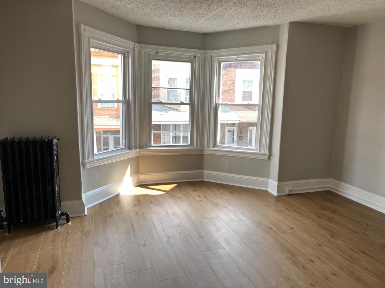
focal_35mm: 26
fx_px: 289
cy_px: 144
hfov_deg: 67.3
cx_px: 192
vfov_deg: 53.1
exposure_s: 1/120
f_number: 1.6
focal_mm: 5.1
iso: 64
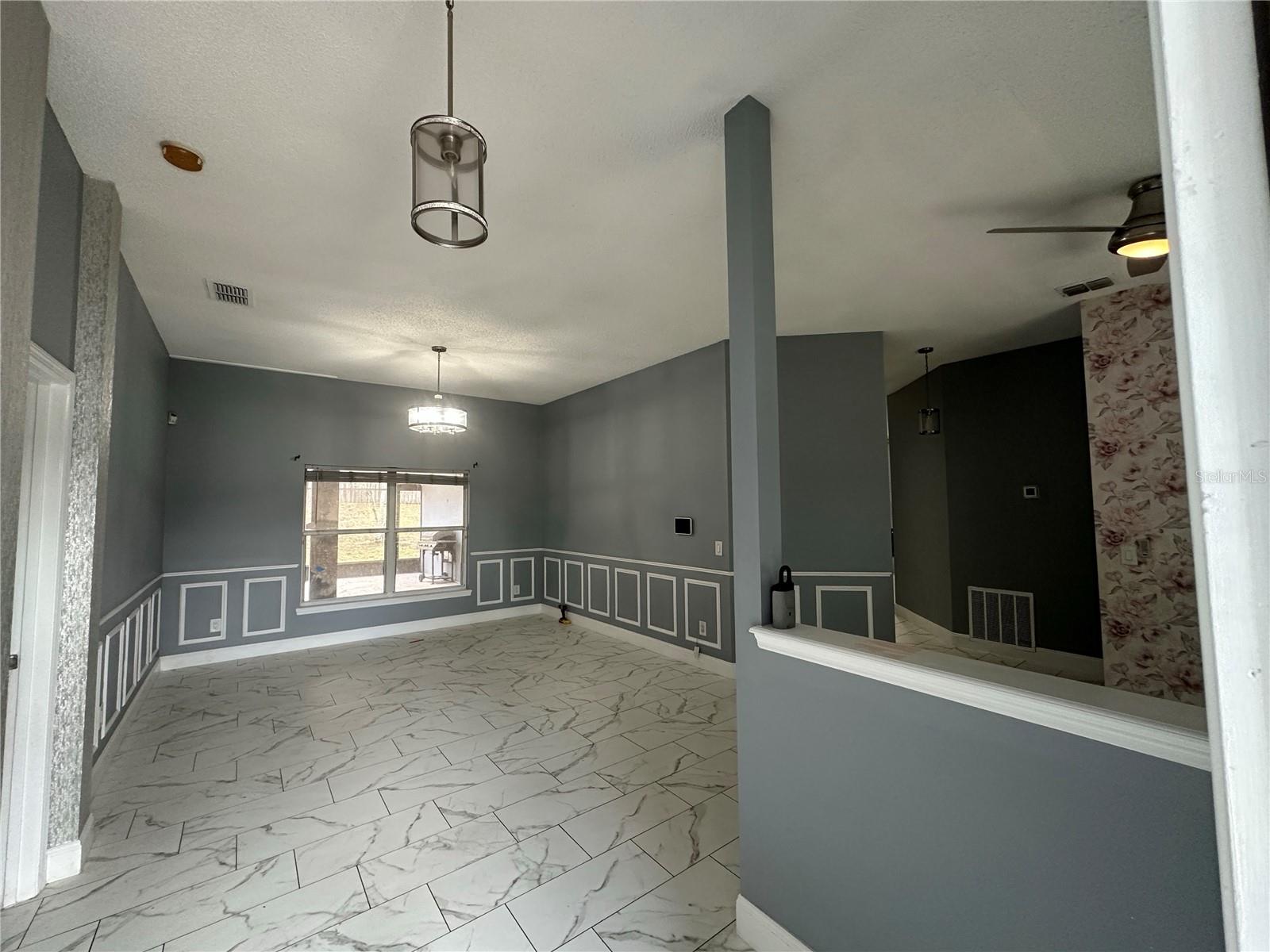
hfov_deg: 102.1
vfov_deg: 85.7
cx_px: 635
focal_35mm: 14
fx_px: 514
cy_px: 476
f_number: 2.2
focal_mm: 2.22
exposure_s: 1/120
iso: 250
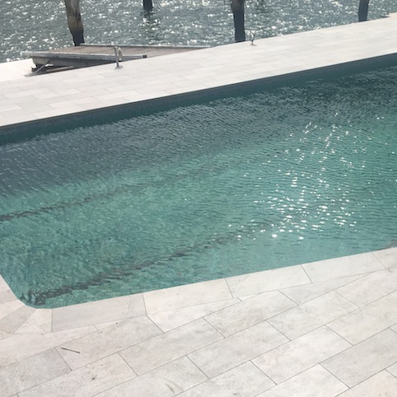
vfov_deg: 33.3
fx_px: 662
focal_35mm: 51
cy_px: 242
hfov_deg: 32.1
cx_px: 342
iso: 25
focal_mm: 4.15
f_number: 2.2
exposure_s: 1/3663
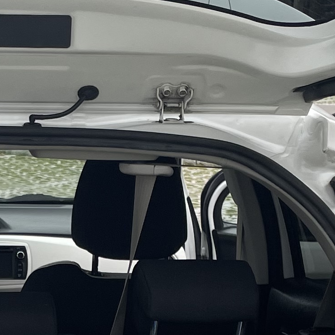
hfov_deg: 13.8
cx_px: 19
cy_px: 391
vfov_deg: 13.6
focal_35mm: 125
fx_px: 1369
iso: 32
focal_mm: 4.2
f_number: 1.6
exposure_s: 1/121
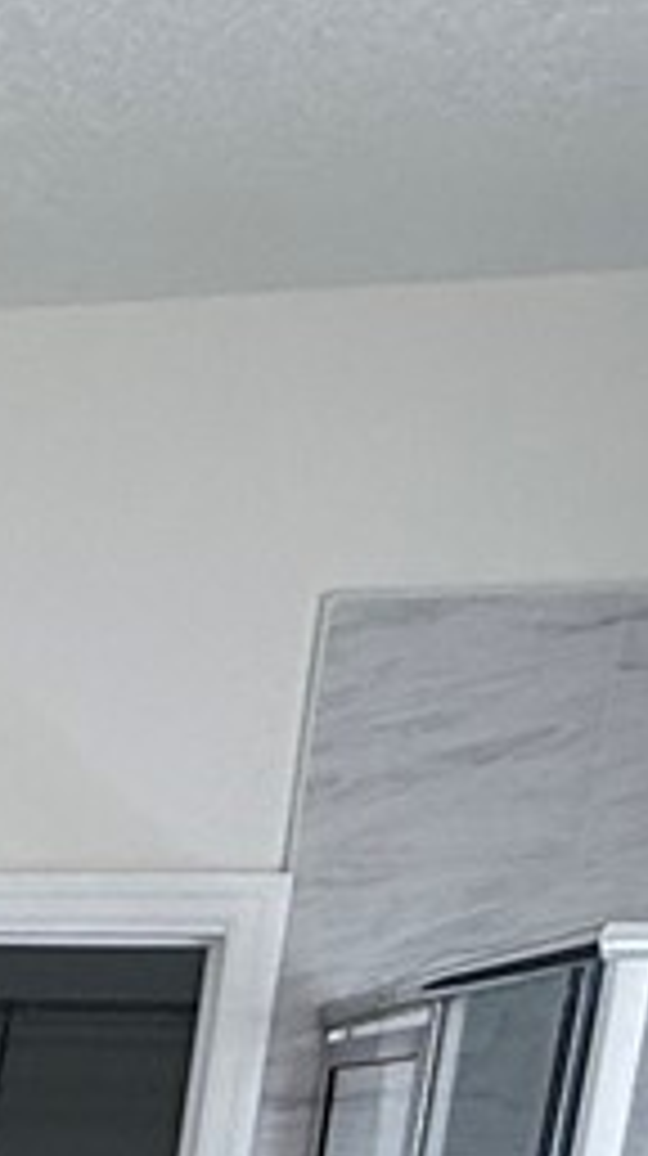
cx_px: -1143
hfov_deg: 10.2
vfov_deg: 18.9
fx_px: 2911
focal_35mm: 95
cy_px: 1885
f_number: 2.2
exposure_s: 1/120
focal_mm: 2.22
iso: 80
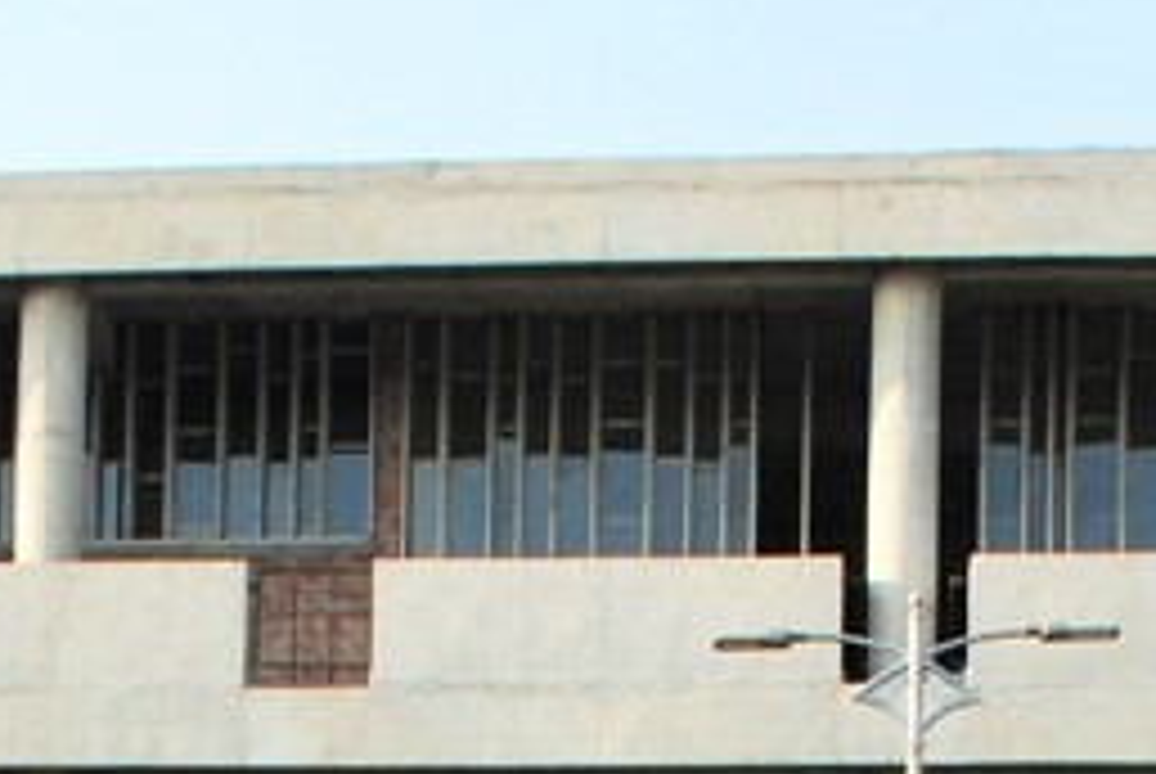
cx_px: 369
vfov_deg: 9.8
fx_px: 4051
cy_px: 1773
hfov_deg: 16.2
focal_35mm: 126
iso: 200
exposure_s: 1/125
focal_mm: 18
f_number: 9
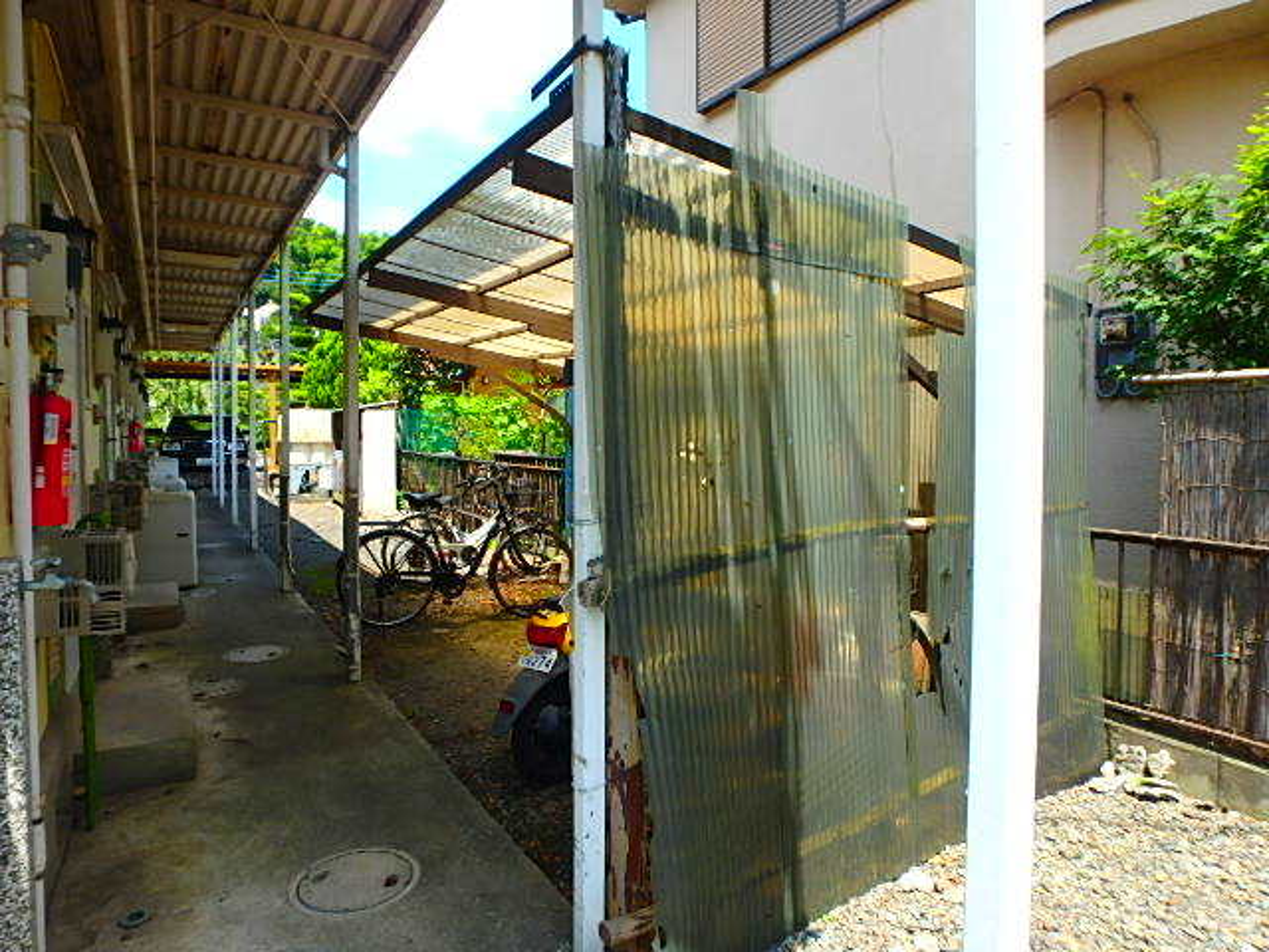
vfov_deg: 63.4
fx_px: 770
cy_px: 476
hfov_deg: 79.0
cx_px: 634
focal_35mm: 21
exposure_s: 1/400
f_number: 3.5
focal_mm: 3.7
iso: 125
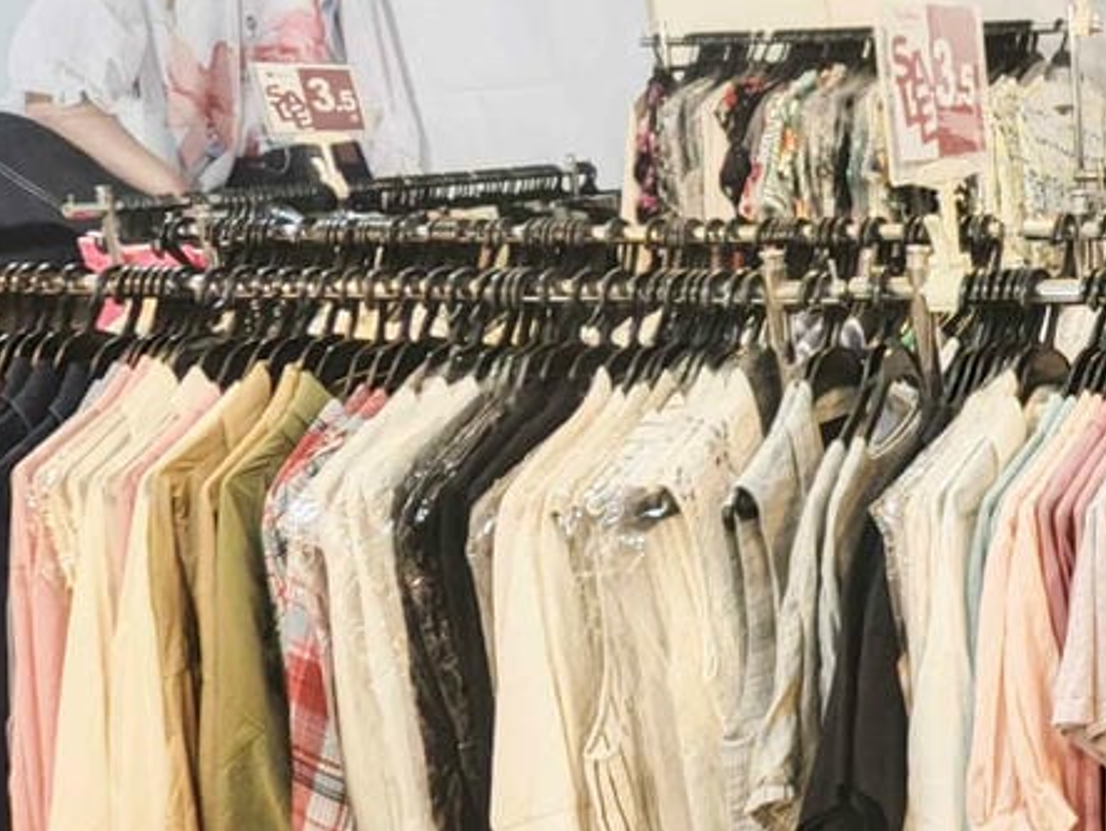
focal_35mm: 46
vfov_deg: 31.4
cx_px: 1323
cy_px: 522
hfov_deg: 33.6
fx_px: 1471
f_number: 1.8
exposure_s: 1/60
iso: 250
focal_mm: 2.03
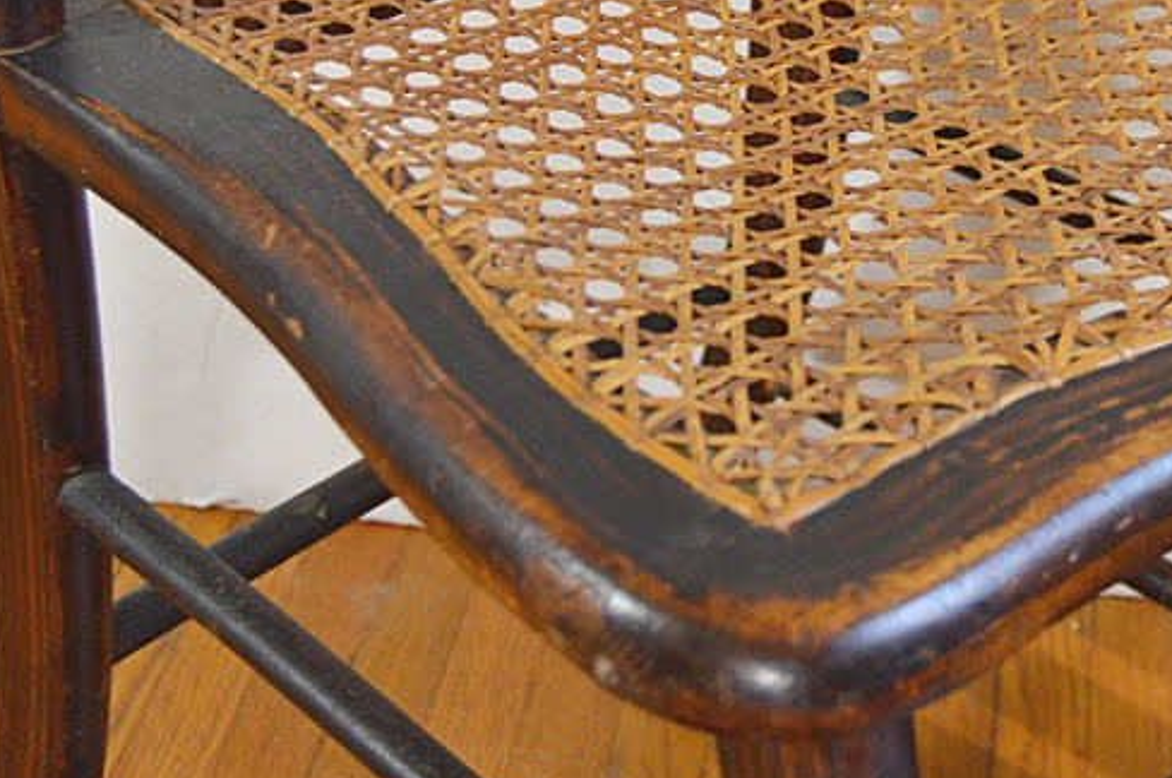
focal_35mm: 80
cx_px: 917
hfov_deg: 25.0
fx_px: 2601
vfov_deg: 16.7
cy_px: 28
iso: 800
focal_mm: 26
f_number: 4
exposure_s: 1/60
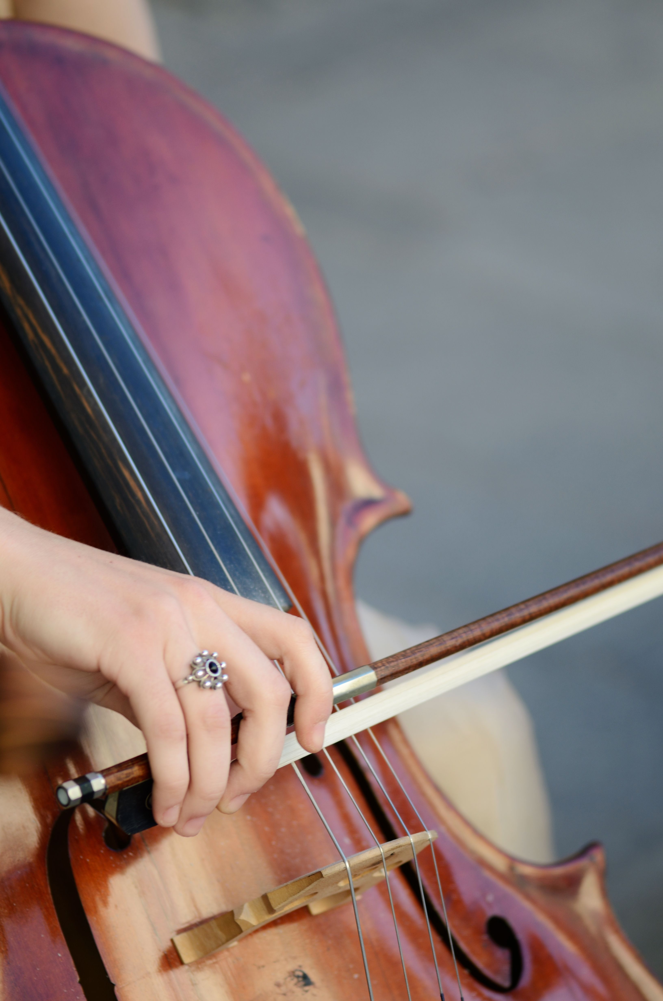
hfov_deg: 8.7
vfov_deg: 13.1
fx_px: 4370
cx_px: 332
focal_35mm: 158
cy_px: 500
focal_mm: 105
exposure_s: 1/125
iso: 100
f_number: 3.2
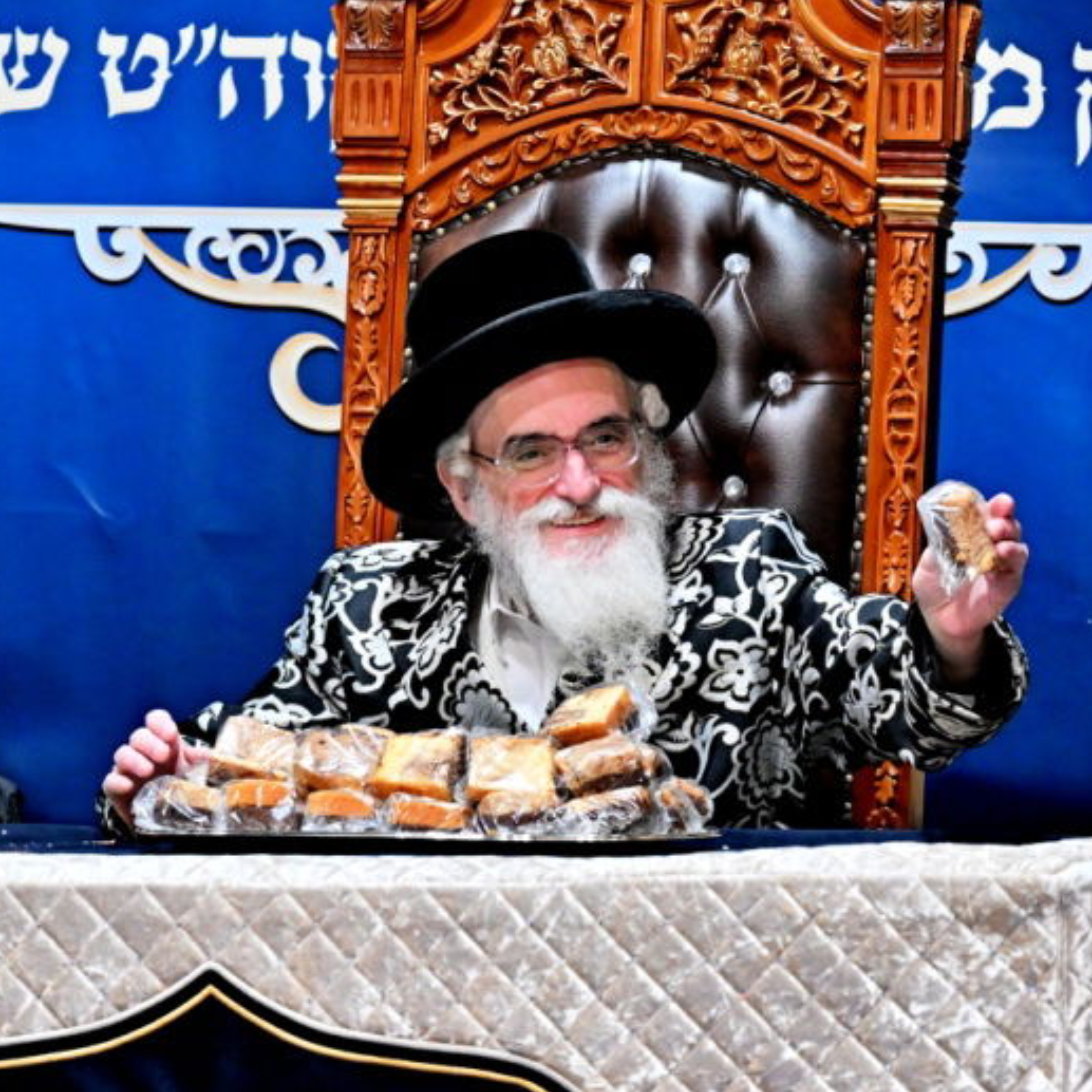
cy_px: 395
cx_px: 716
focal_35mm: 303
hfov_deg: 5.8
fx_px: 10814
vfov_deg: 5.8
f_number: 4
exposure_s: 1/160
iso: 1250
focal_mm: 120
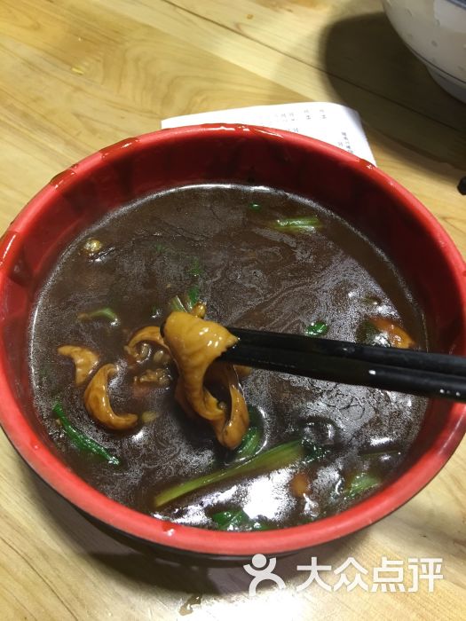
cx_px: 233
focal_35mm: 29
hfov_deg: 48.2
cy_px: 310
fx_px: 521
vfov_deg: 61.7
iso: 64
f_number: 2.2
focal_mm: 4.15
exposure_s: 1/17
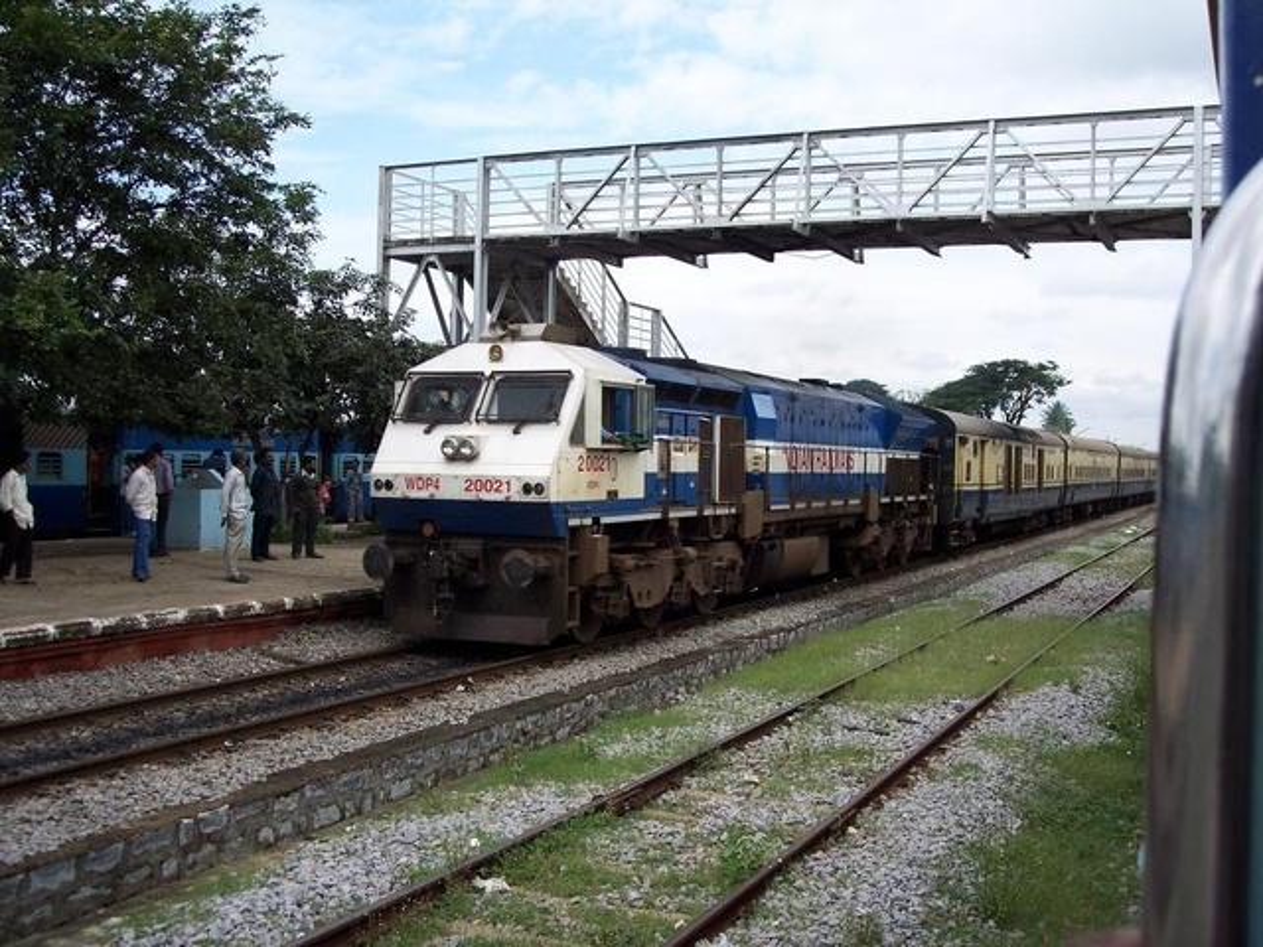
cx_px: 632
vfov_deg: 36.8
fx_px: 1423
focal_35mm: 39
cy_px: 474
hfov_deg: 47.9
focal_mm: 8
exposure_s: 1/500
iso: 100
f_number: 4
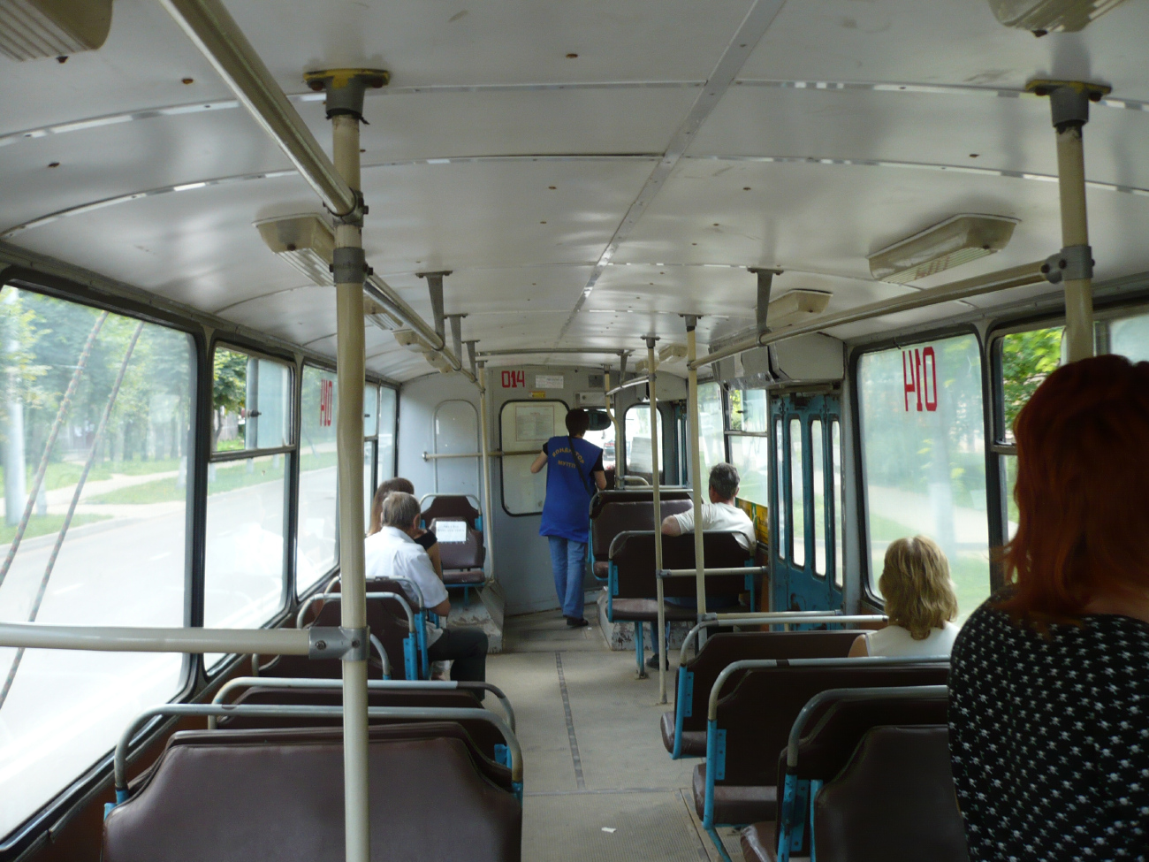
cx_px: 574
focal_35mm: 35
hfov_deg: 52.6
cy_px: 431
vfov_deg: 40.7
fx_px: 1162
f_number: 2.8
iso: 100
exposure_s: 1/40
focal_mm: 5.8
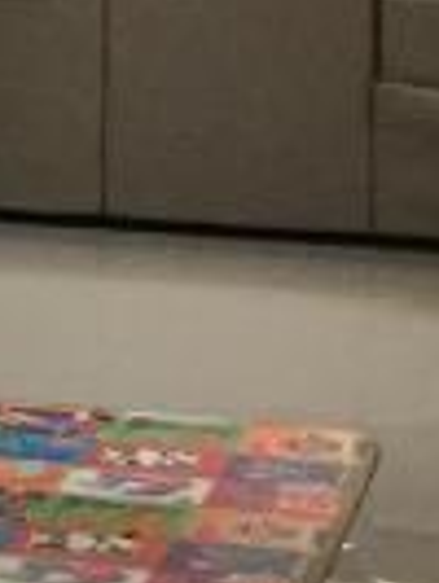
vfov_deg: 10.9
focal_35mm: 179
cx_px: -395
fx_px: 3022
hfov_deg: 8.0
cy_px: -88
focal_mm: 3.3
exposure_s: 1/30
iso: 250
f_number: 2.4
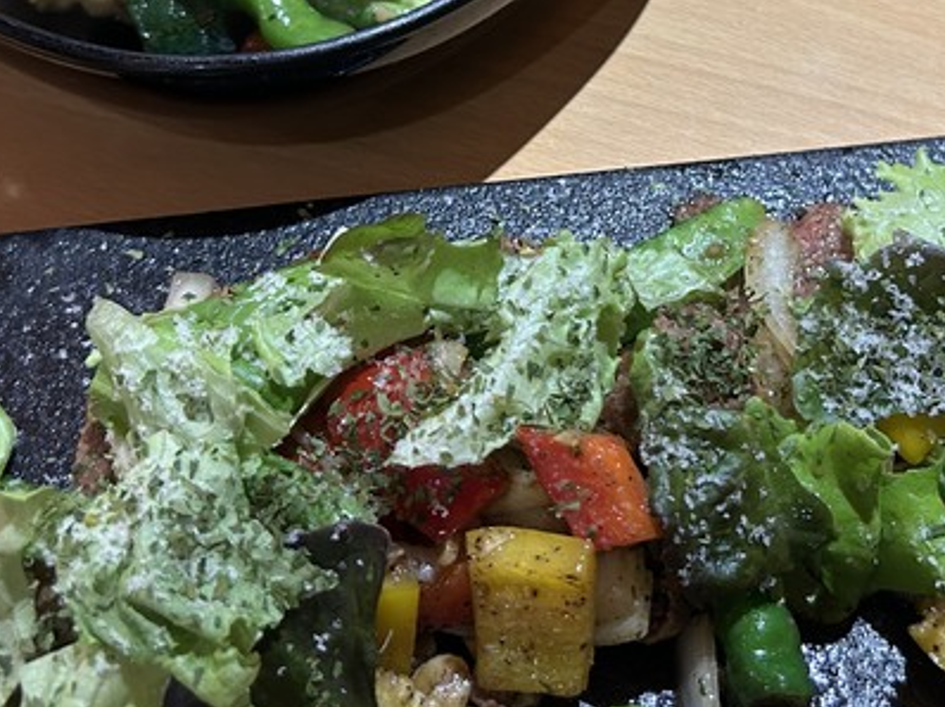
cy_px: 125
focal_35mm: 51
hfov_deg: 37.1
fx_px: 1391
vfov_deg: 27.8
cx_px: 627
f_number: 1.5
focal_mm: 5.7
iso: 160
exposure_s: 1/60
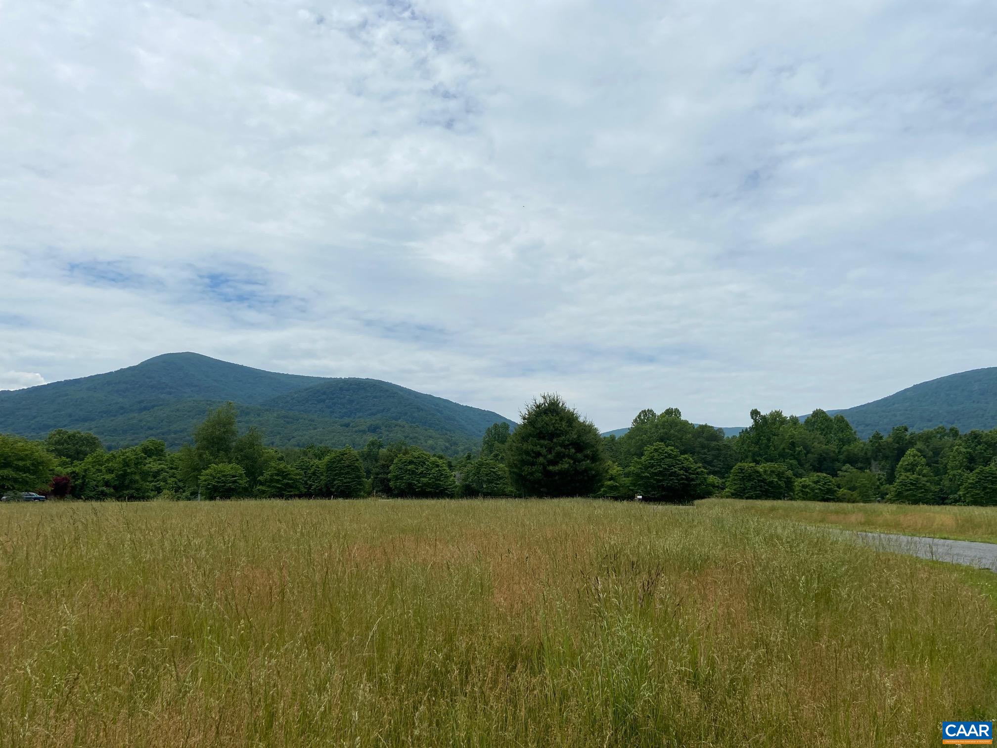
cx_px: 498
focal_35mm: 26
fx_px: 749
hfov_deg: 67.3
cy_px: 374
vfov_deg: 53.1
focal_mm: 4.25
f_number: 1.8
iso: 32
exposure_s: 1/7194
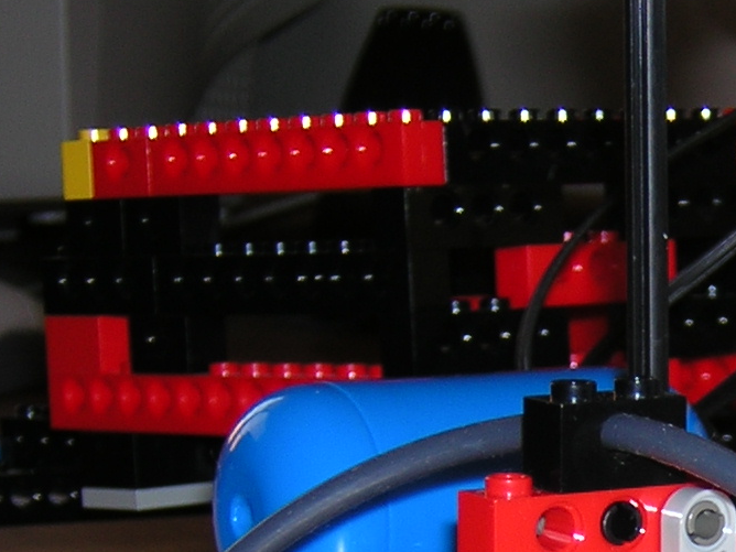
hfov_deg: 12.3
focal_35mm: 158
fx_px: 3359
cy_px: 574
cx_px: 831
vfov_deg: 9.3
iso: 100
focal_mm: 8.6
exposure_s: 1/60.1
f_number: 3.5
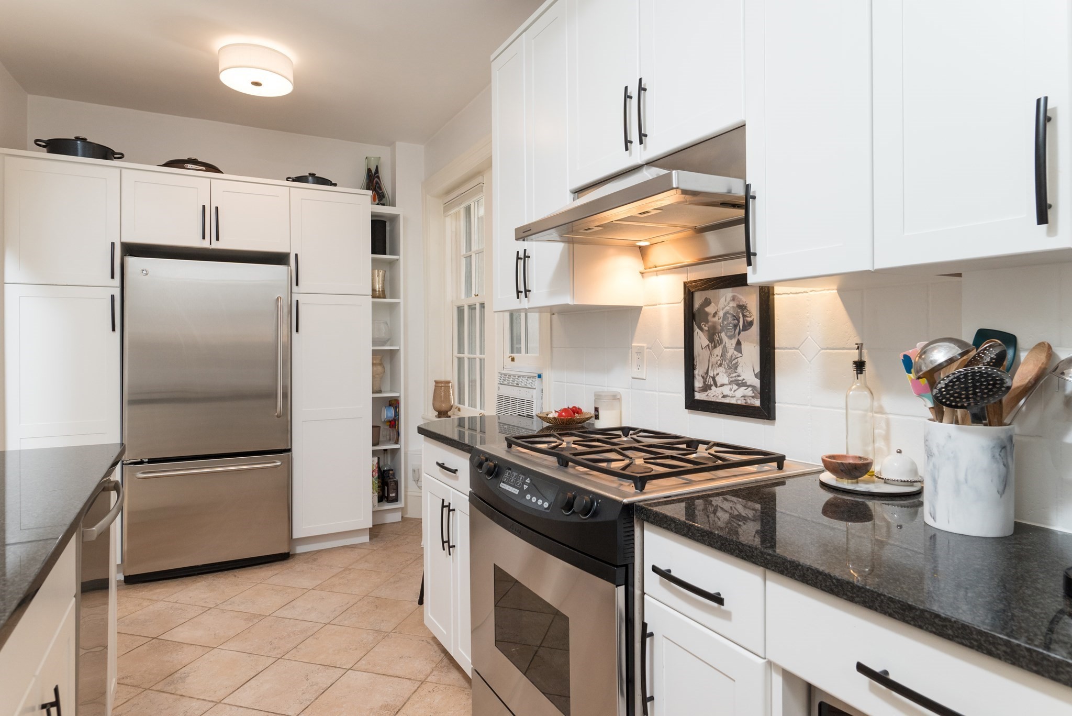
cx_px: 536
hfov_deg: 84.0
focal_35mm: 20
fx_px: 596
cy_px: 358
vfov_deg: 62.0
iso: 800
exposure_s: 1/80
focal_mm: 20
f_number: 7.1
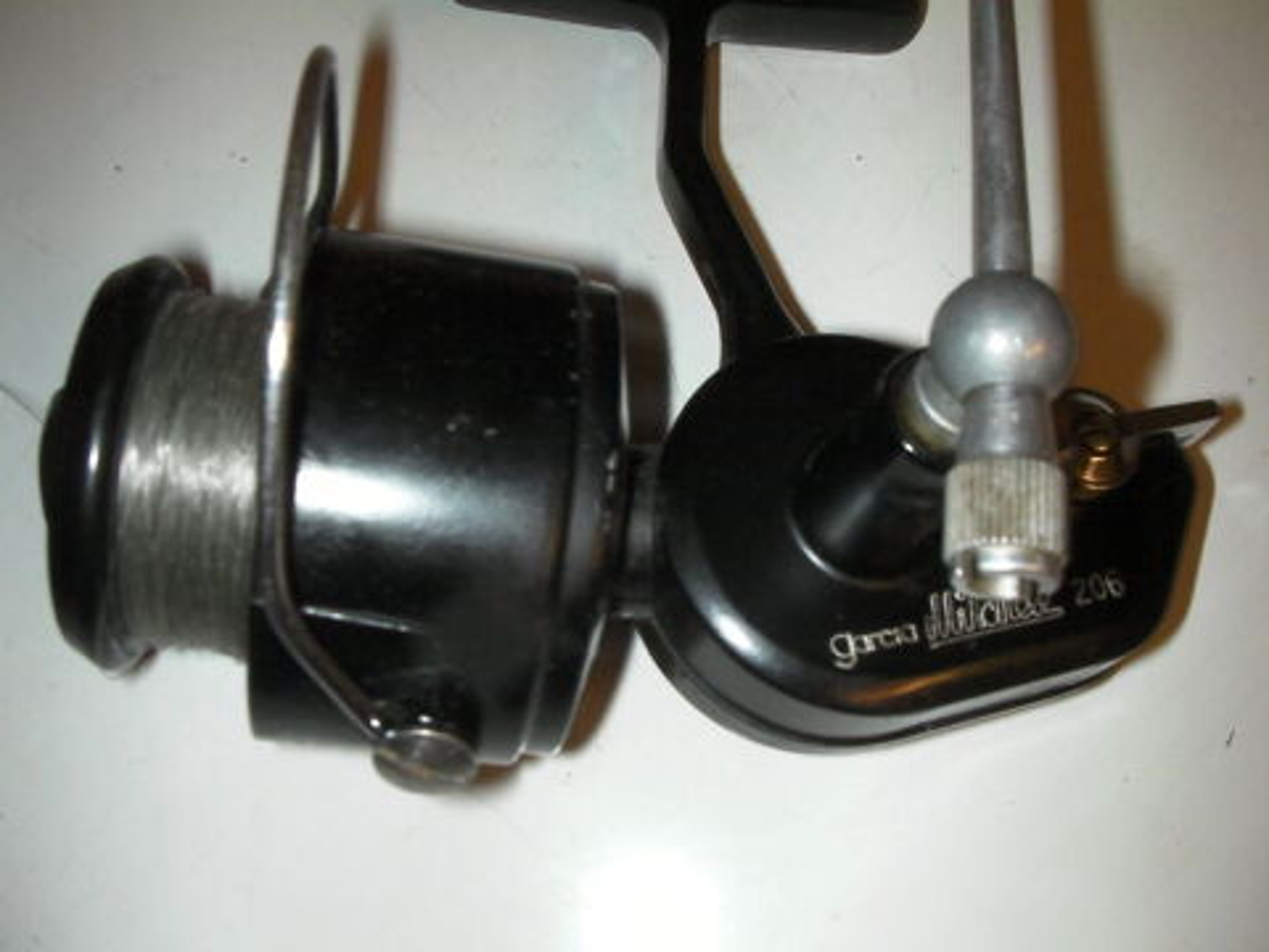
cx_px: 634
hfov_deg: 49.0
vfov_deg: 37.7
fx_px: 1393
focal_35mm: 38
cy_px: 476
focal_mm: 6.3
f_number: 5.6
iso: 200
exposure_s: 1/30
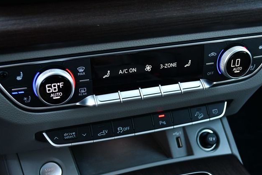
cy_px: 89
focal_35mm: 53
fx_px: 386
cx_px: 131
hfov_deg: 37.5
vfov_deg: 25.5
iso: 900
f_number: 4.2
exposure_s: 1/125
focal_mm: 26
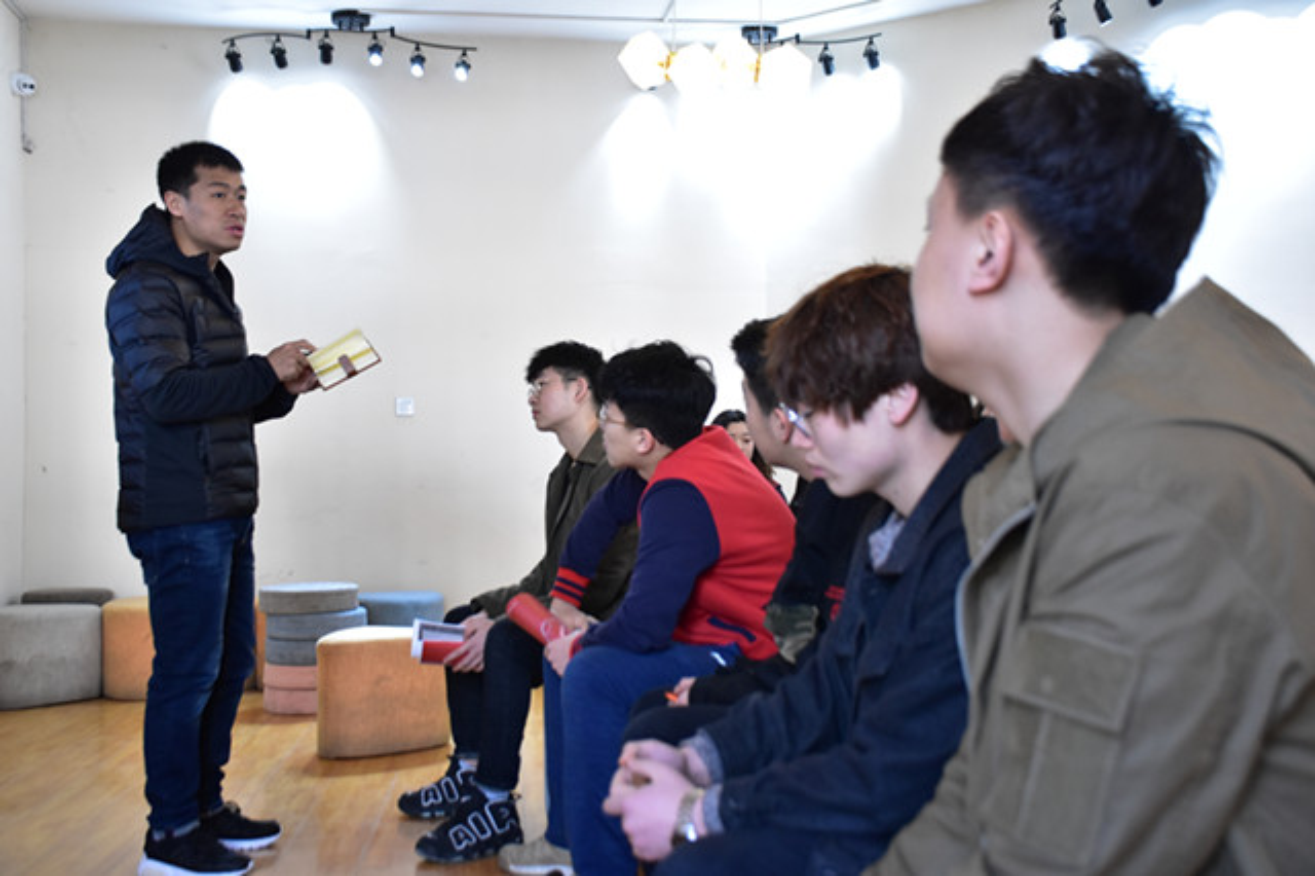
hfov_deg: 47.9
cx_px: 658
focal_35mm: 40
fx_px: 1479
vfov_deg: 33.0
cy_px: 438
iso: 1600
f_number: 5
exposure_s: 1/80
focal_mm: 27
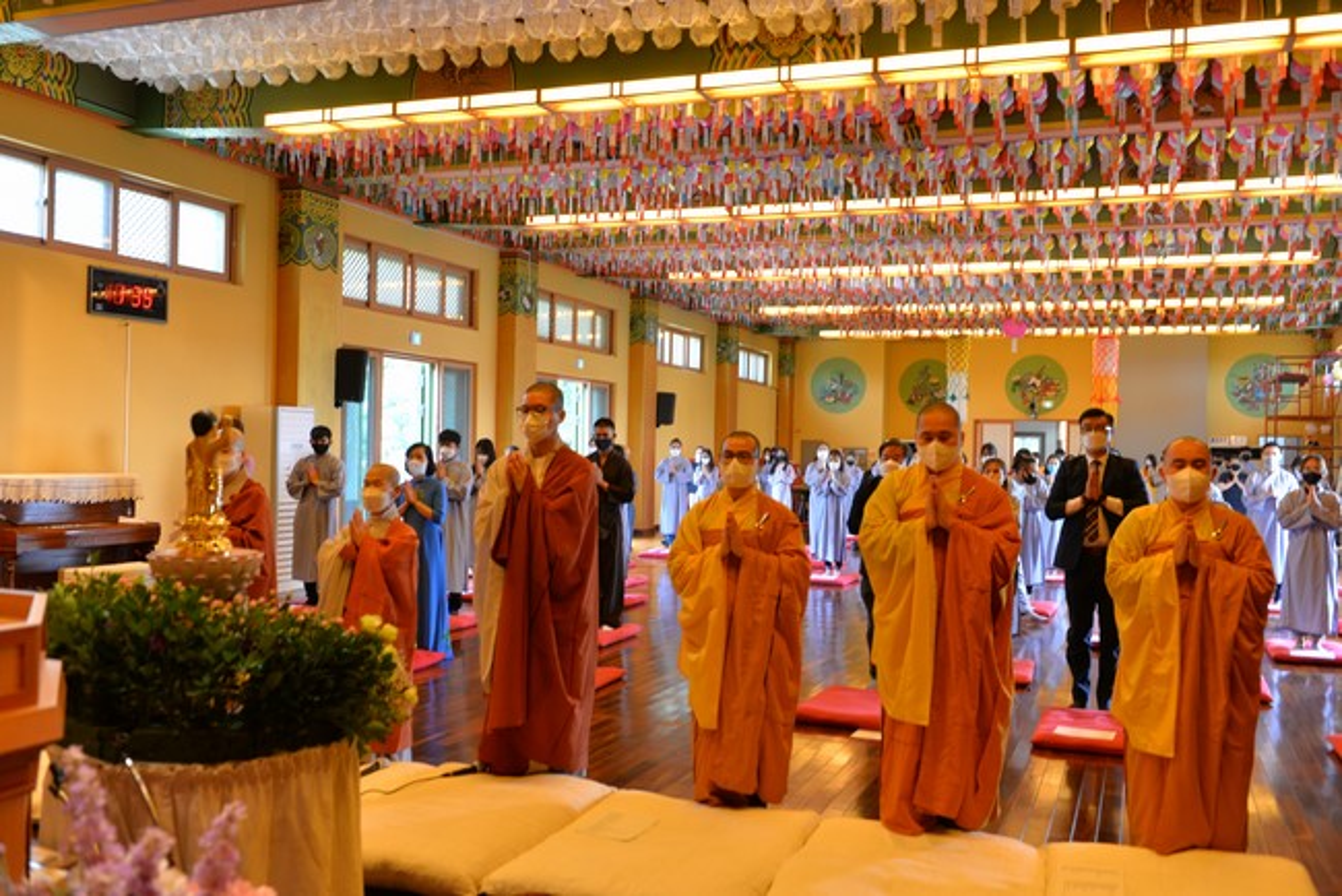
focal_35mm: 32
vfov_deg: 41.2
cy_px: 448
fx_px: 1193
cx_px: 671
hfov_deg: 58.7
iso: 800
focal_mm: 32
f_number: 4
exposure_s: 1/60
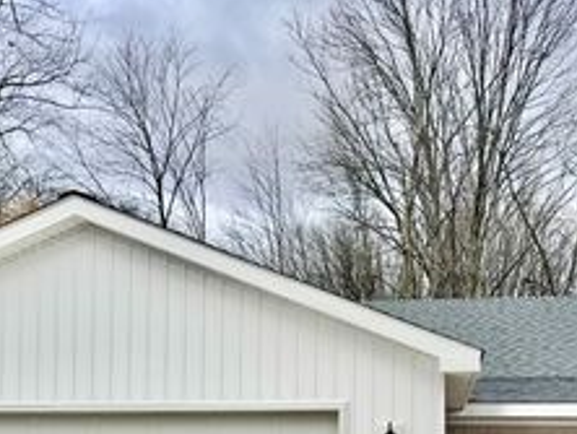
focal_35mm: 54
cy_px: 425
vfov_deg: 25.8
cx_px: 314
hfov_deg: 35.5
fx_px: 901
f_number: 1.78
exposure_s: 1/5319
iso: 80
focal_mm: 6.76
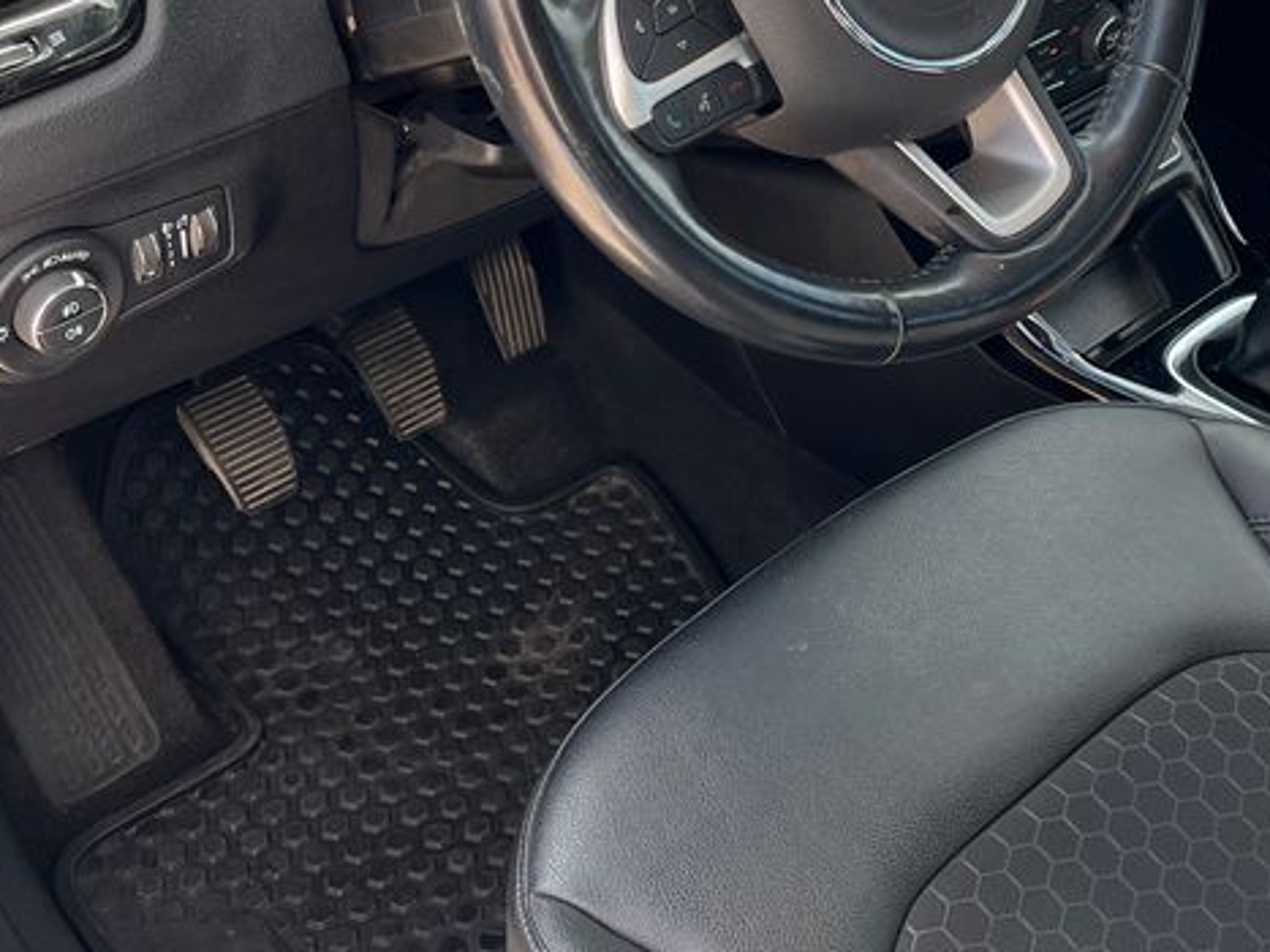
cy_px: 125
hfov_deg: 33.1
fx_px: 2091
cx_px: 960
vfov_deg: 25.0
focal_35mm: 57
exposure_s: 1/164
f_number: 1.6
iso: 50
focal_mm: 5.1
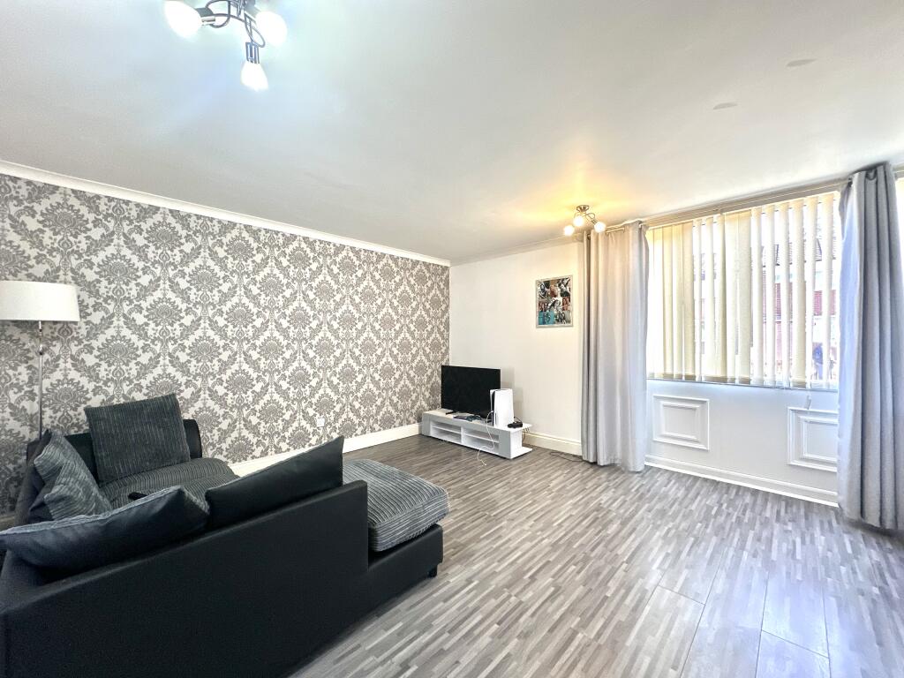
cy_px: 339
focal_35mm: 14
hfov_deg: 102.1
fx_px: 366
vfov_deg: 85.7
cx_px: 452
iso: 160
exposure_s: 1/99
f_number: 2.2
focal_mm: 2.22
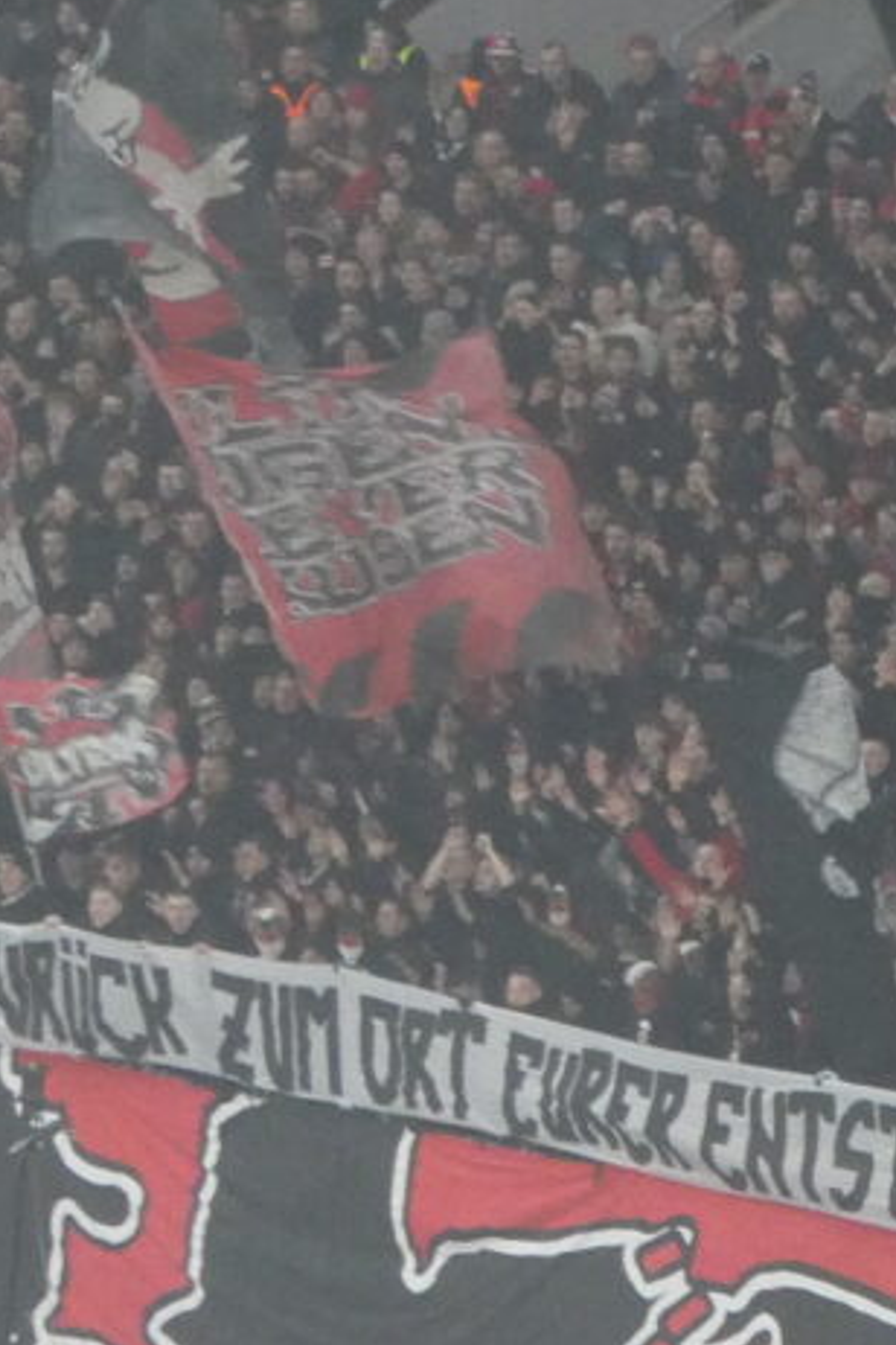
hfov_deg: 2.8
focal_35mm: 486
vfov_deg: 4.2
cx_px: 1286
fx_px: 18143
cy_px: 1258
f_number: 5.3
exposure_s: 1/80
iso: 500
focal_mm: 24.2
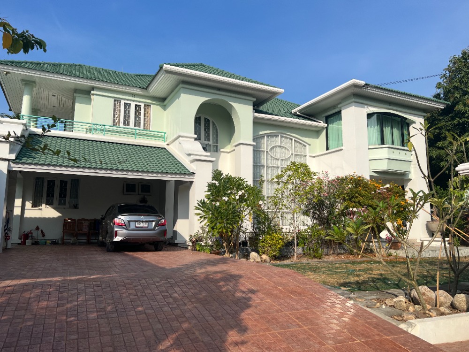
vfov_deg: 53.1
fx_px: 352
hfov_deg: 67.3
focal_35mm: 26
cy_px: 176
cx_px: 234
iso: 50
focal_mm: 5.7
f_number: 1.5
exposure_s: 1/5319
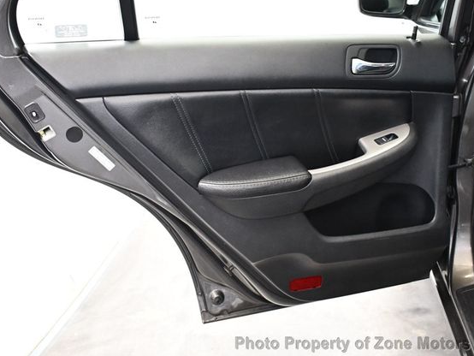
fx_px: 548
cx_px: 225
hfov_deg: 46.8
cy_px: 177
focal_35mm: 40
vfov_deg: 36.0
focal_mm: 18
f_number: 3.5
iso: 3600
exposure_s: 1/60
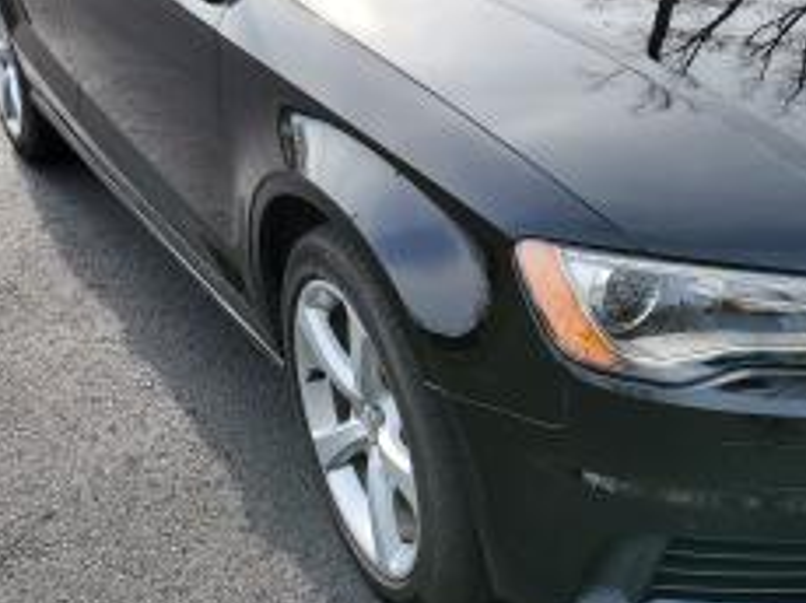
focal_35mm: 57
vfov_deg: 25.2
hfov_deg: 32.1
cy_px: 126
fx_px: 1326
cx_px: 736
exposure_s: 1/491
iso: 50
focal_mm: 4.3
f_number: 2.4
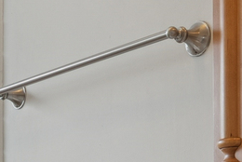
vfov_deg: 11.3
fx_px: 754
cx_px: 42
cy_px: 298
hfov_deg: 18.0
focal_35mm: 112
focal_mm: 12
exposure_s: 1/15
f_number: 8
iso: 320
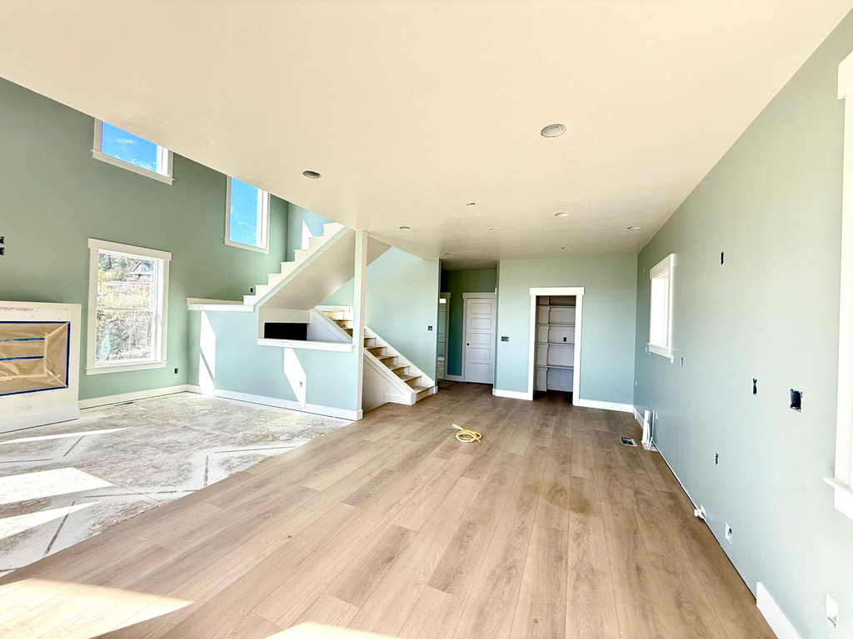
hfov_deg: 102.1
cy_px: 320
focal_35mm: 14
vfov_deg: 85.7
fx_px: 345
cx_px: 426
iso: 64
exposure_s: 1/139
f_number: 2.2
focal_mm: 2.22
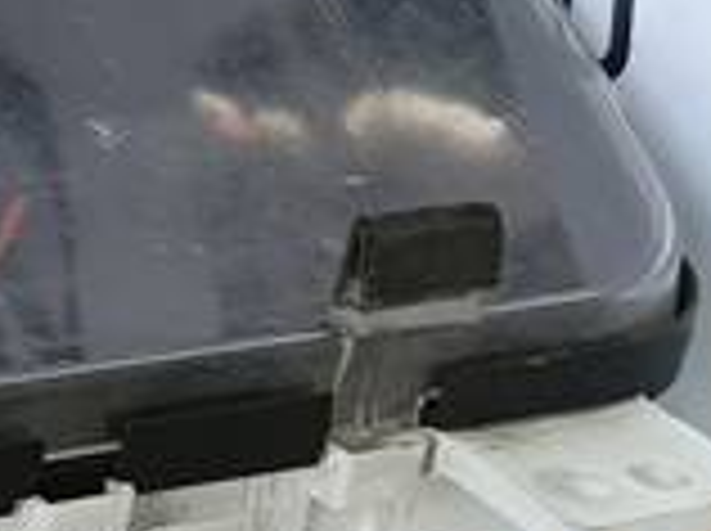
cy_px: -50
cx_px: -1022
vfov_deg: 8.4
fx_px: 3589
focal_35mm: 175
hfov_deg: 9.9
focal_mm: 4.11
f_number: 1.6
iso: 82
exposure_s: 1/50
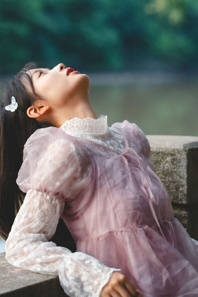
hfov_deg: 11.5
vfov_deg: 17.1
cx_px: 15
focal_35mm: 118
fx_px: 973
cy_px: 19
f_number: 1.8
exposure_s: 1/1250
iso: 400
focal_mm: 58
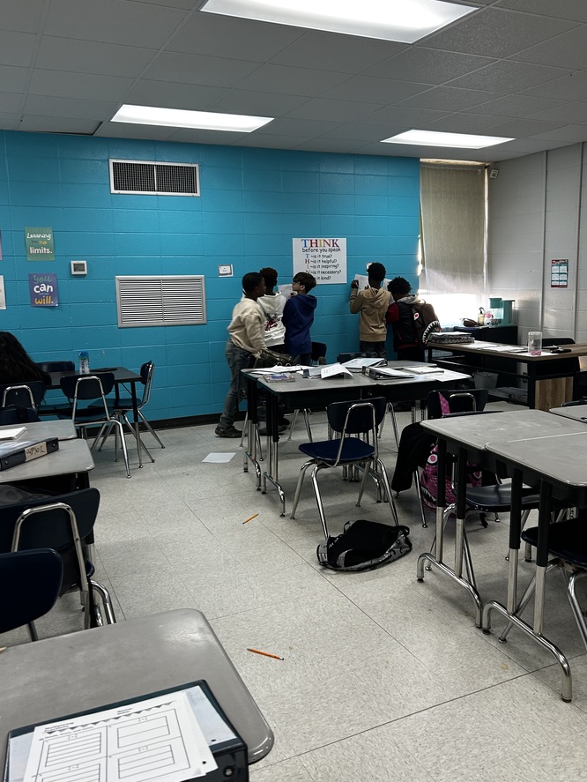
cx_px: 322
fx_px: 678
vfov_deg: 59.9
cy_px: 376
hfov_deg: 46.8
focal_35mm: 30
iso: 100
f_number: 1.5
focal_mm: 5.7
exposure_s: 1/60
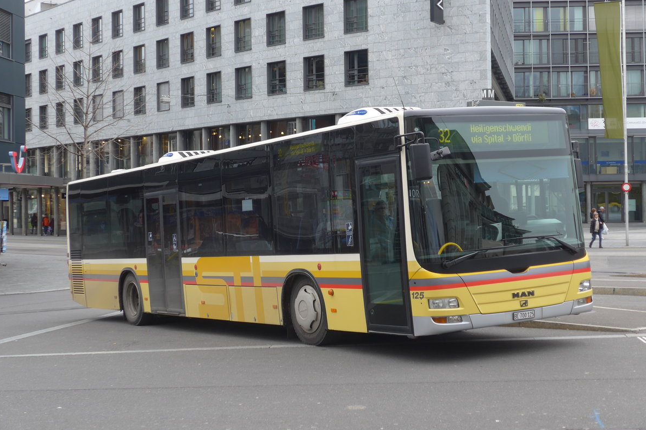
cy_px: 191
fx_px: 1112
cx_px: 321
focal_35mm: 62
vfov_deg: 21.9
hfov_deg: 32.4
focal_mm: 12
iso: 80
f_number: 3.5
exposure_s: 1/100
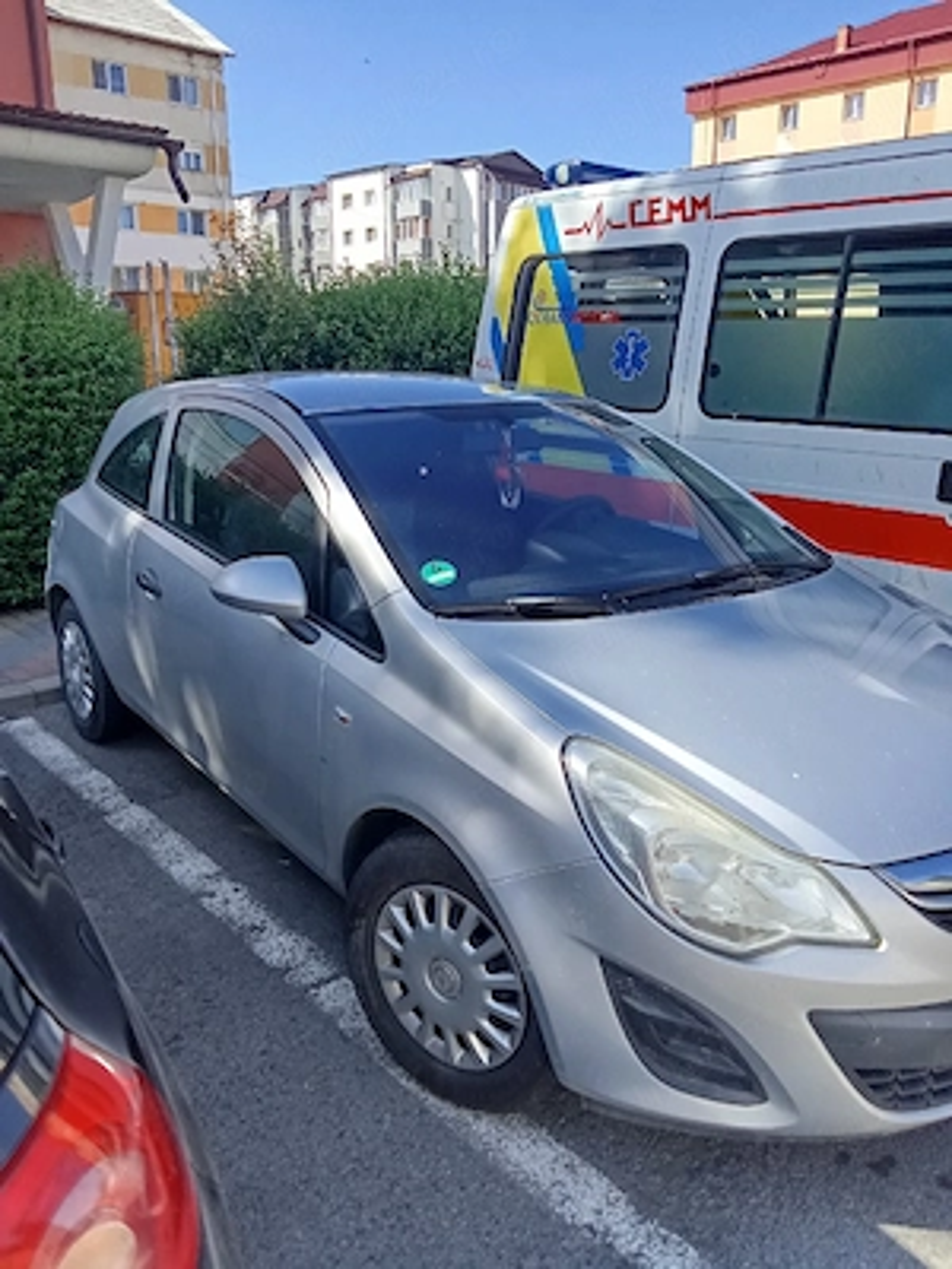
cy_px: 634
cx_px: 476
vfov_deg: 63.4
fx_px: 1027
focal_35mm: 28
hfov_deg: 49.7
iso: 100
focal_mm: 2.78
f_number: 2
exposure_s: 1/417
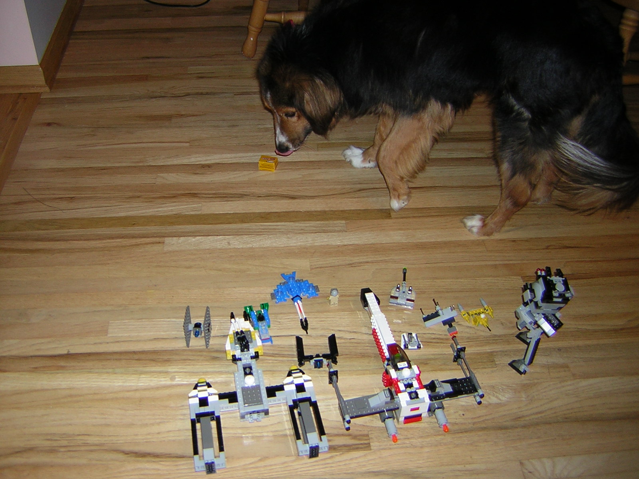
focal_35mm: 36
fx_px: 665
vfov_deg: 39.7
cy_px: 240
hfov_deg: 51.4
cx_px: 320
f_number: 2.6
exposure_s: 1/60.1
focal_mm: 4.7
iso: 50
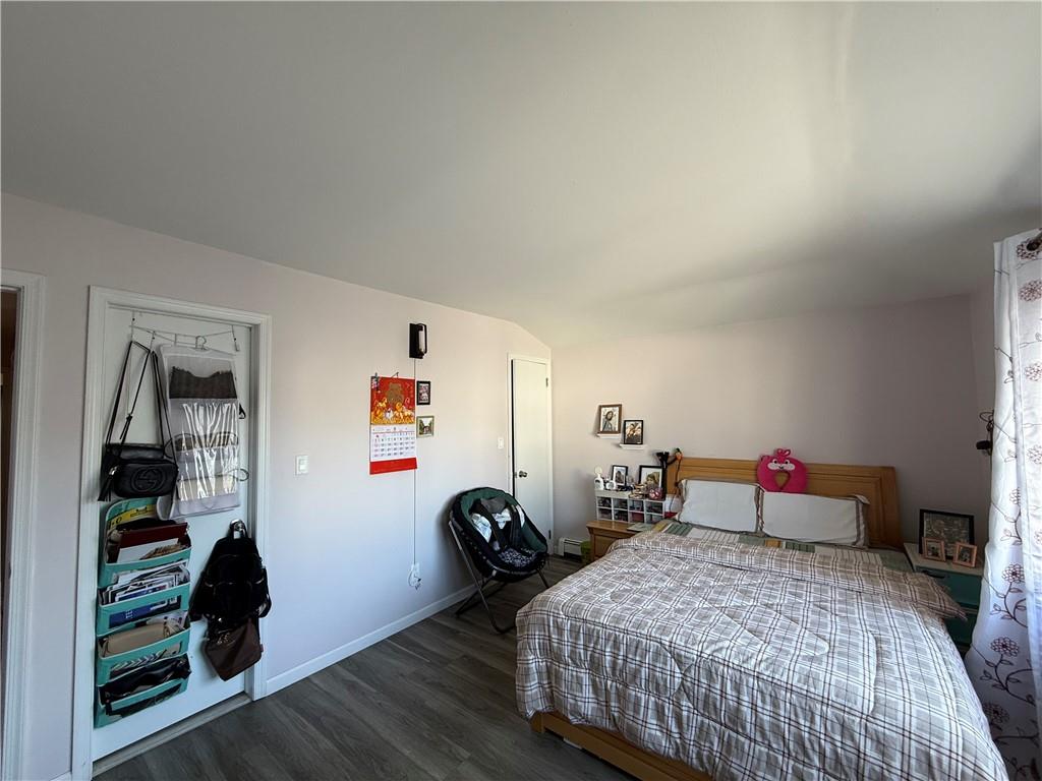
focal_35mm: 14
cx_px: 521
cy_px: 390
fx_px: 421
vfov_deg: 85.7
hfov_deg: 102.1
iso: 125
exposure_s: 1/99
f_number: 2.2
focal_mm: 2.22
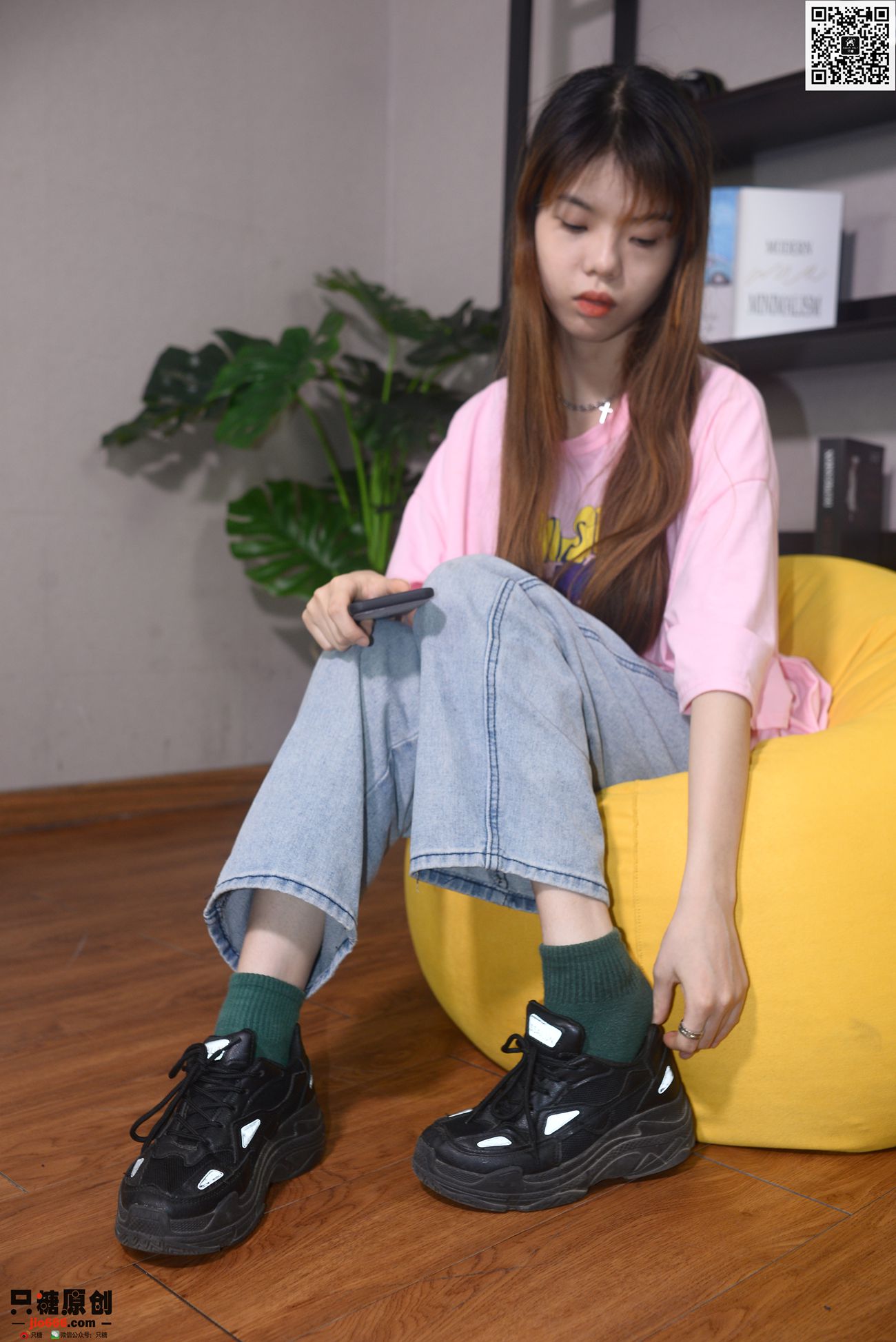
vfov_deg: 54.4
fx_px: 1305
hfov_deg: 37.9
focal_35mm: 35
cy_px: 671
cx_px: 448
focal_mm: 35
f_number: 5
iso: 500
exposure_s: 1/100
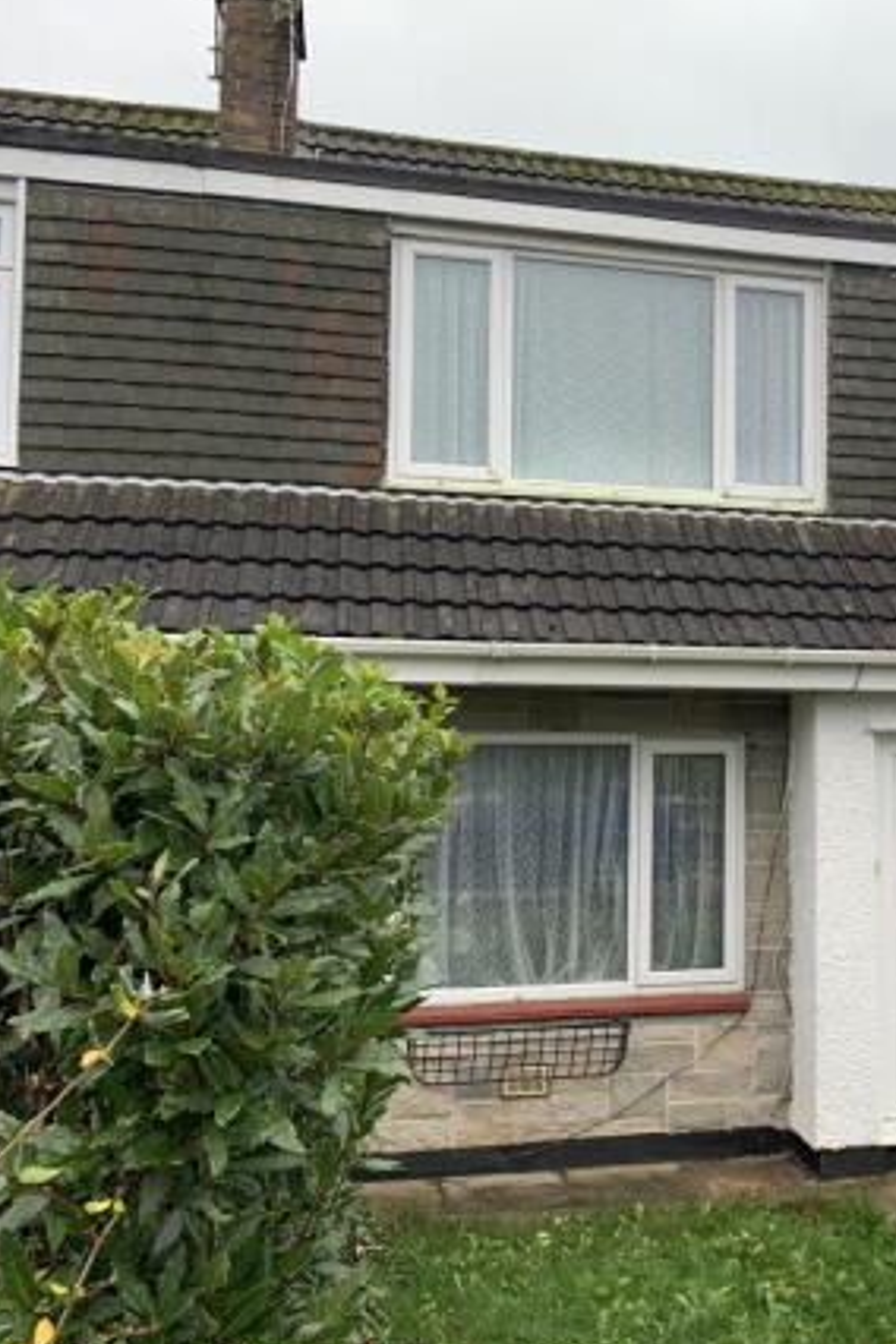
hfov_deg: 34.7
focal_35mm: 37
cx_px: 730
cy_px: 664
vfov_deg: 51.9
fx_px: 1381
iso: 25
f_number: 1.8
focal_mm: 4.25
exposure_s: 1/235
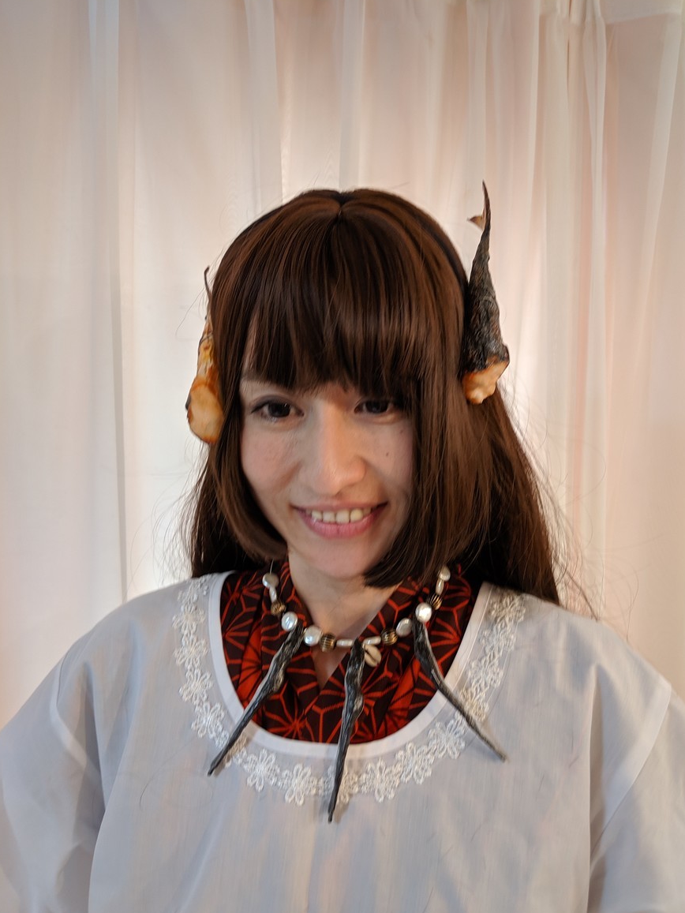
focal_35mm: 28
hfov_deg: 49.7
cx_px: 350
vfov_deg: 63.4
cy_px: 462
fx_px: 739
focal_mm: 4.44
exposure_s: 1/30
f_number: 1.8
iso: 147
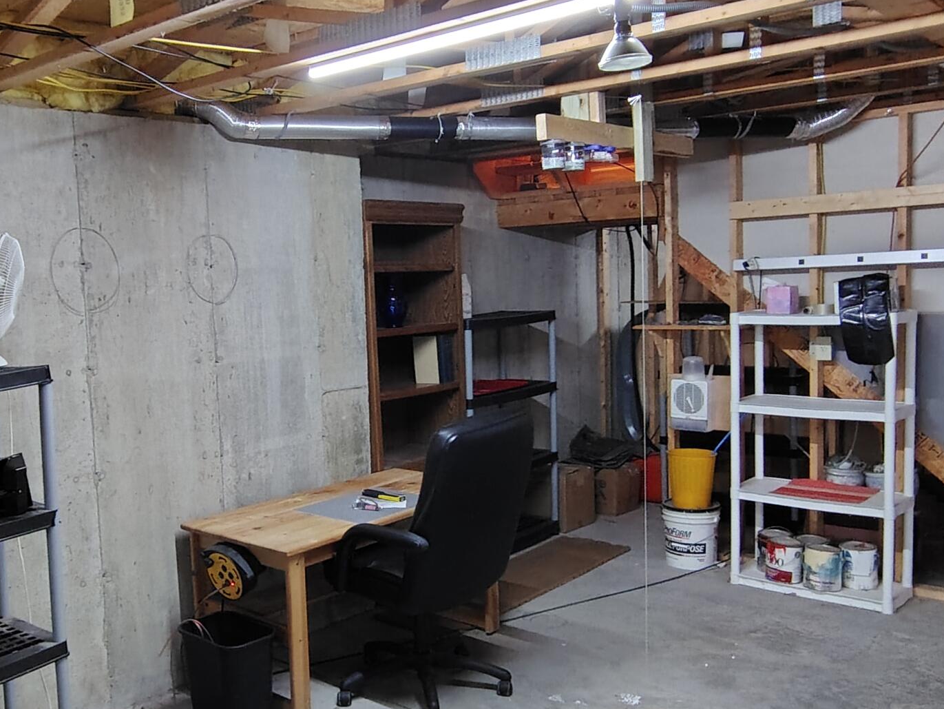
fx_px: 955
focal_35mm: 35
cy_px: 365
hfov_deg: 52.0
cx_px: 344
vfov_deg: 40.7
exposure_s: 1/24
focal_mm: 2.13
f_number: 2.2
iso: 1648
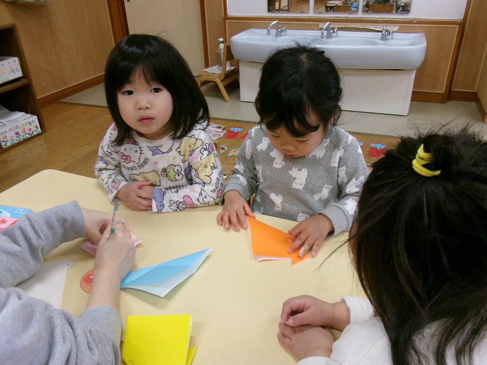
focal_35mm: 28
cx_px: 244
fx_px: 394
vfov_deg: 49.7
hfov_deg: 63.4
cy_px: 182
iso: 221
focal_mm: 5.1
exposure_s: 1/34
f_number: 3.9
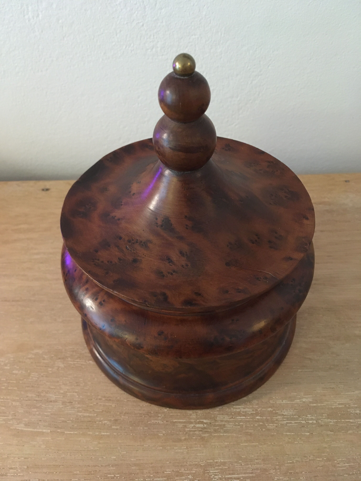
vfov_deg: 61.7
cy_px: 240
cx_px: 180
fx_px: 403
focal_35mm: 29
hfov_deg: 48.2
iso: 400
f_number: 2.2
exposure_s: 1/17
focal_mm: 4.15
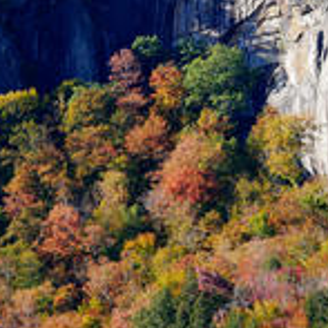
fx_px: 5789
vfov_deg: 3.2
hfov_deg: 3.2
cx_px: 379
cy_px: -38
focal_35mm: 540
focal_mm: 100
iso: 250
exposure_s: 1/250
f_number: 6.3
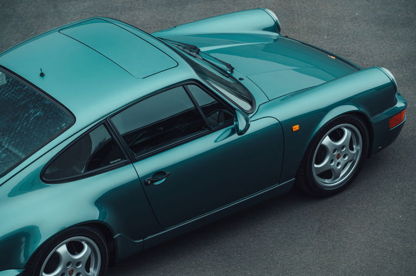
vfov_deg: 8.6
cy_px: 138
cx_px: 208
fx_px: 1847
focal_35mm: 160
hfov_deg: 12.9
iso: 400
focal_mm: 160
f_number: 5.6
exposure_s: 1/160
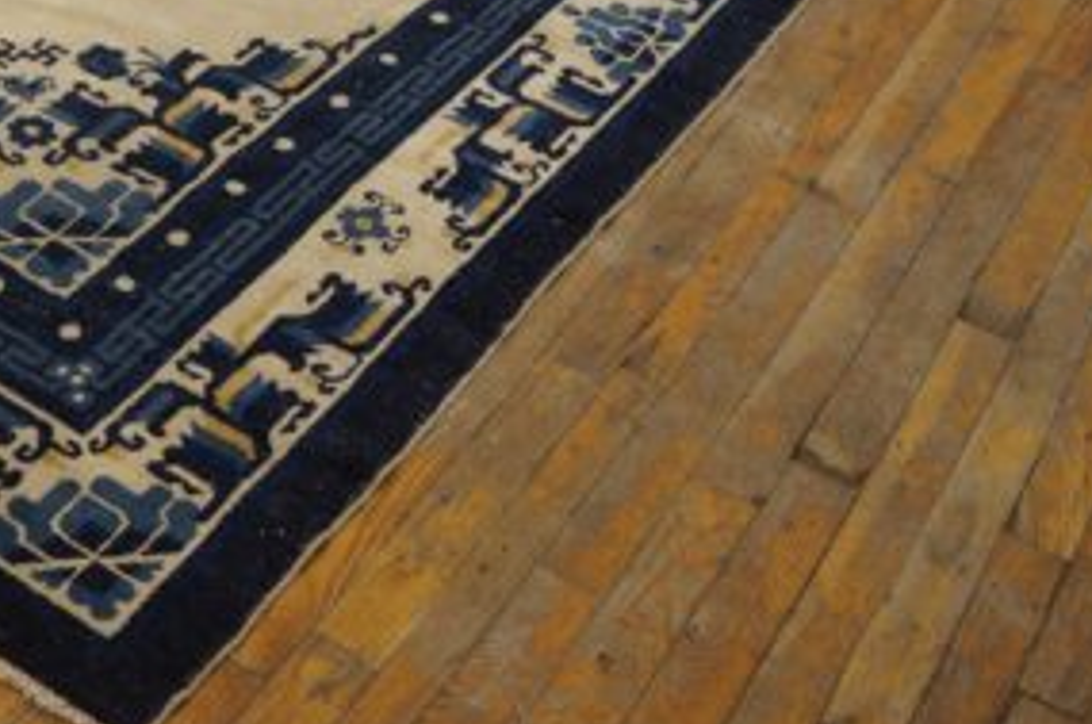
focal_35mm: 60
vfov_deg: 22.1
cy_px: 90
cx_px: 149
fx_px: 1819
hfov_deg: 32.1
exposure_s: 1/60
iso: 500
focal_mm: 19
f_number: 4
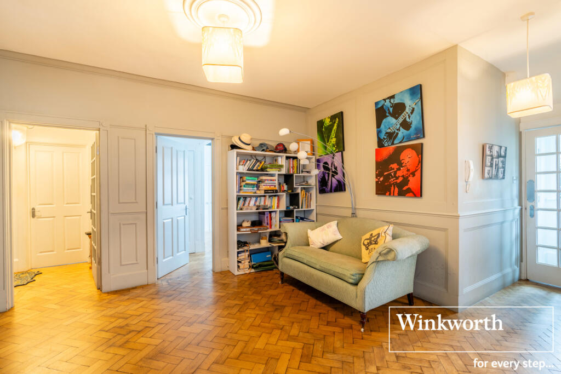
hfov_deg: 96.7
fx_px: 249
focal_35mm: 16
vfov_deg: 73.8
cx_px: 280
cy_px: 187
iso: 100
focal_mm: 16
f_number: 8
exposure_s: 1/1.67
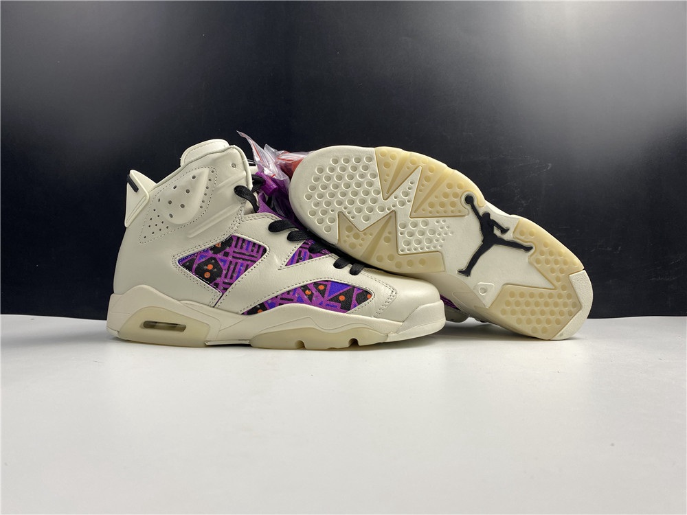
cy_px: 258
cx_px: 344
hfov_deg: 67.3
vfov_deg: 53.1
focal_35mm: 26
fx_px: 516
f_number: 1.8
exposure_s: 1/100
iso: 40
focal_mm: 4.25
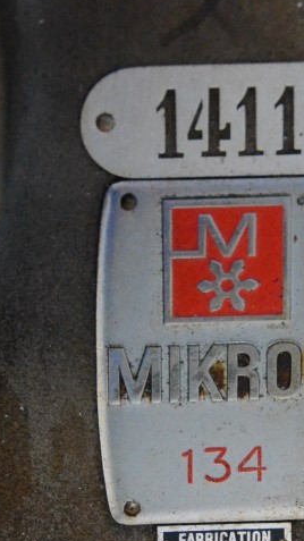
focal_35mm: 186
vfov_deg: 11.6
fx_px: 2668
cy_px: 365
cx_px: 178
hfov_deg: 6.5
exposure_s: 1/50
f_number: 4.8
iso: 6400
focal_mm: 52
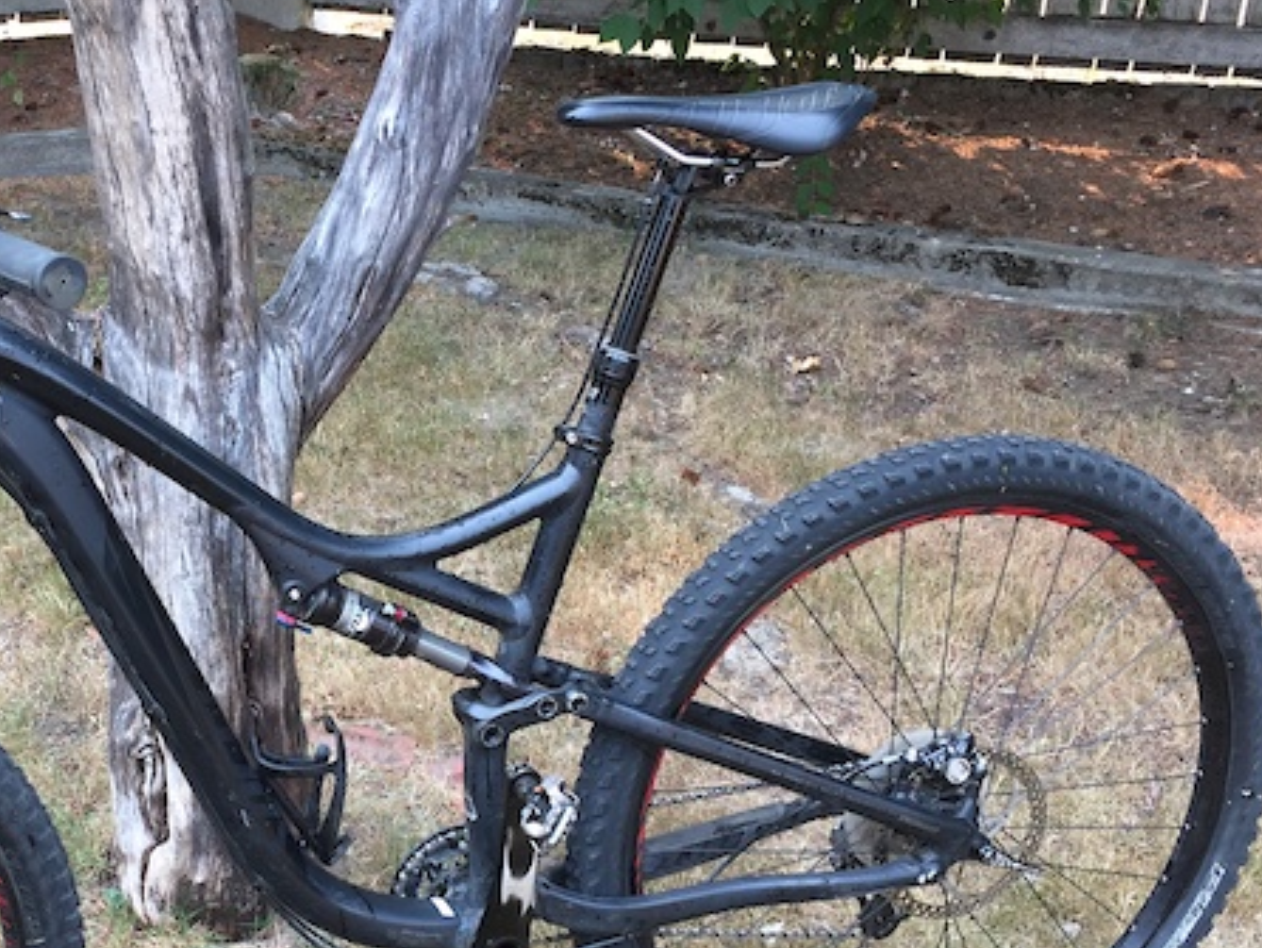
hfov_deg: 35.6
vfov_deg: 27.8
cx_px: 249
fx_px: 1897
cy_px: 662
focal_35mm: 52
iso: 40
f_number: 2.2
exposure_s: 1/120
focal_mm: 4.15
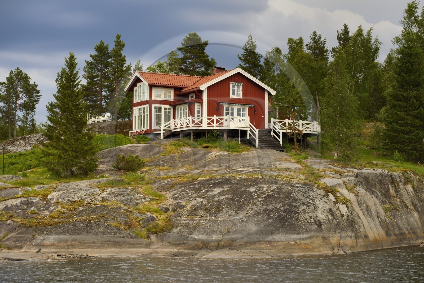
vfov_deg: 19.4
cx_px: 212
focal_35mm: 70
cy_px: 142
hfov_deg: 28.8
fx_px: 824
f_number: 5
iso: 400
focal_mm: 70
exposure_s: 1/200
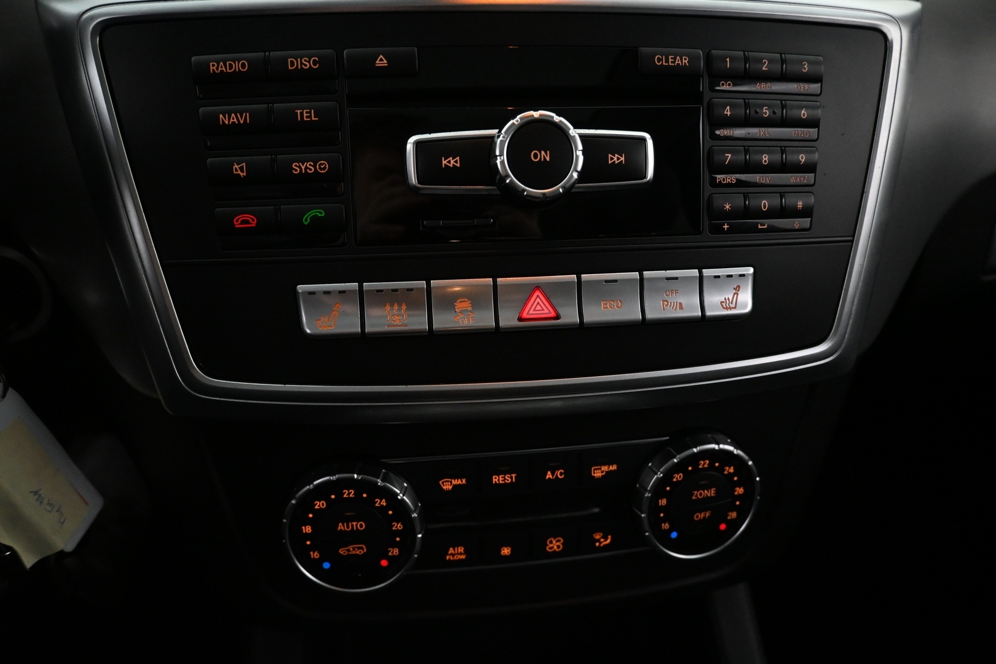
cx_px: 498
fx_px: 664
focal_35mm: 24
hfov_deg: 73.7
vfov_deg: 53.1
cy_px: 332
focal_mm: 16
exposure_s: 1/100
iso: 3200
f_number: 3.5
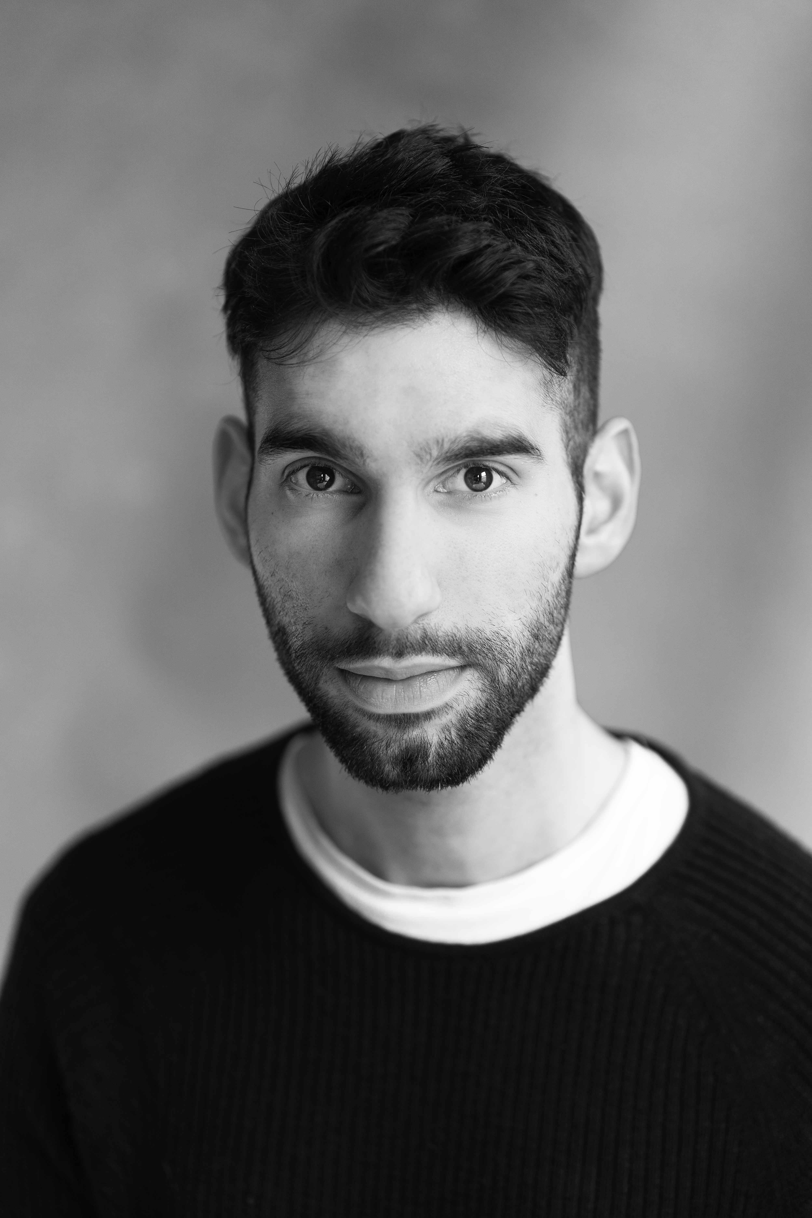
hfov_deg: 16.1
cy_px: 609
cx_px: 406
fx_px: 2876
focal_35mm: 85
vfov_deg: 23.9
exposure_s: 1/500
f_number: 2.2
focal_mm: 85
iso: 400
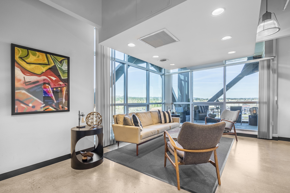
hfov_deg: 96.7
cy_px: 96
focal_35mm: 16
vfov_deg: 73.7
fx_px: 129
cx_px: 145
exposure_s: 1/800
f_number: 9
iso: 400
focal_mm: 16
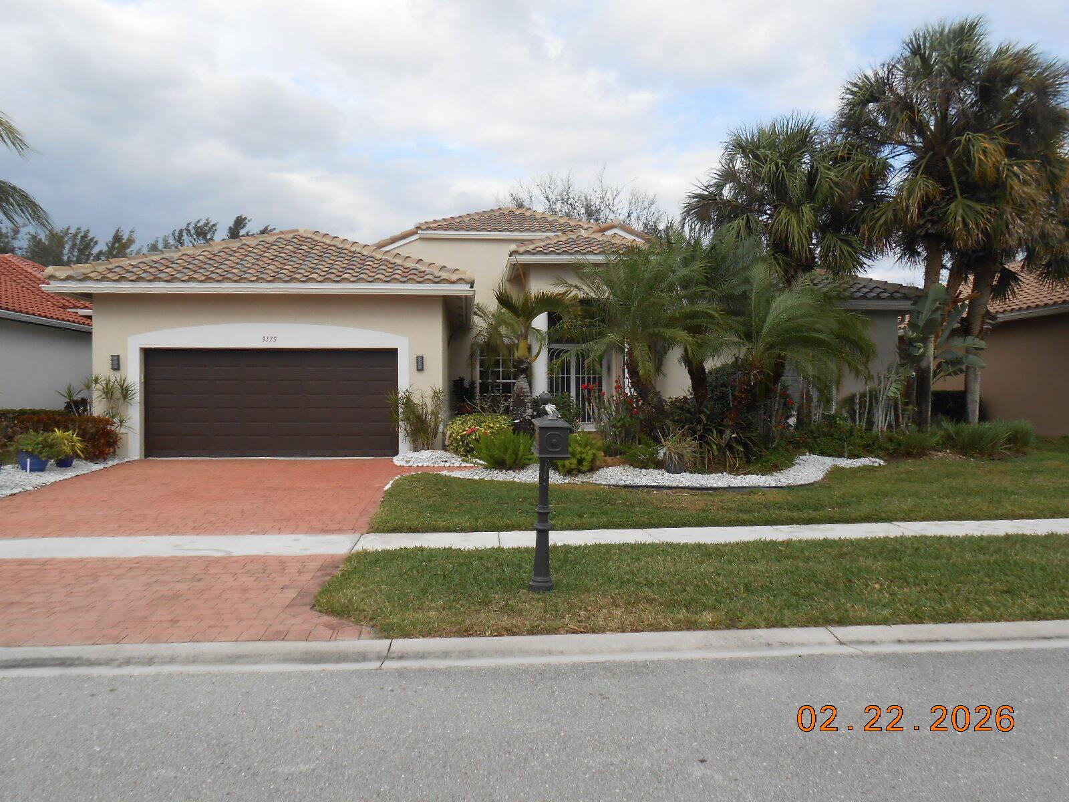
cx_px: 534
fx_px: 803
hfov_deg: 67.3
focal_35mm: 26
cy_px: 401
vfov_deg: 53.1
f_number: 3.5
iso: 80
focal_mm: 4.6
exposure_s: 1/400
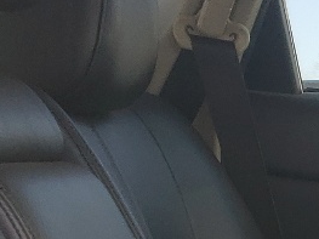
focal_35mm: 158
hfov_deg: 11.3
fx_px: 1455
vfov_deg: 9.2
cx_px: 638
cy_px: 328
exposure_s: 1/244
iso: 50
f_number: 1.5
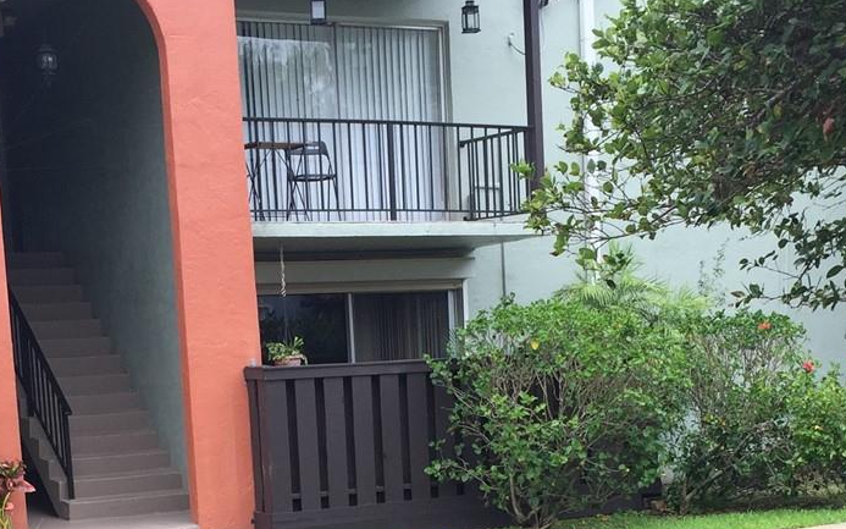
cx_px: 393
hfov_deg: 29.0
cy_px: 632
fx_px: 1637
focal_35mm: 71
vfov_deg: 17.5
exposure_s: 1/395
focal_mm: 4.15
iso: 32
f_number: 2.2
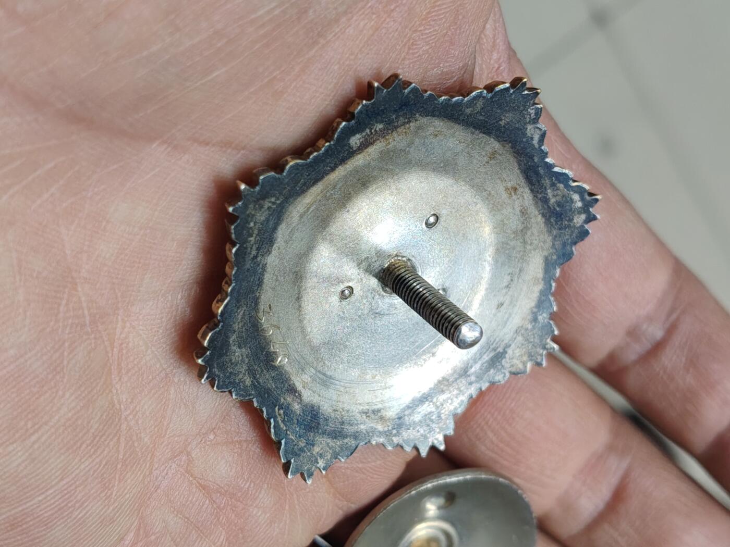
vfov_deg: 28.6
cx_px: 365
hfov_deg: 37.5
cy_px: 274
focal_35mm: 51
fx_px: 1076
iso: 444
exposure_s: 1/60
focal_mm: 4.84
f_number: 1.88
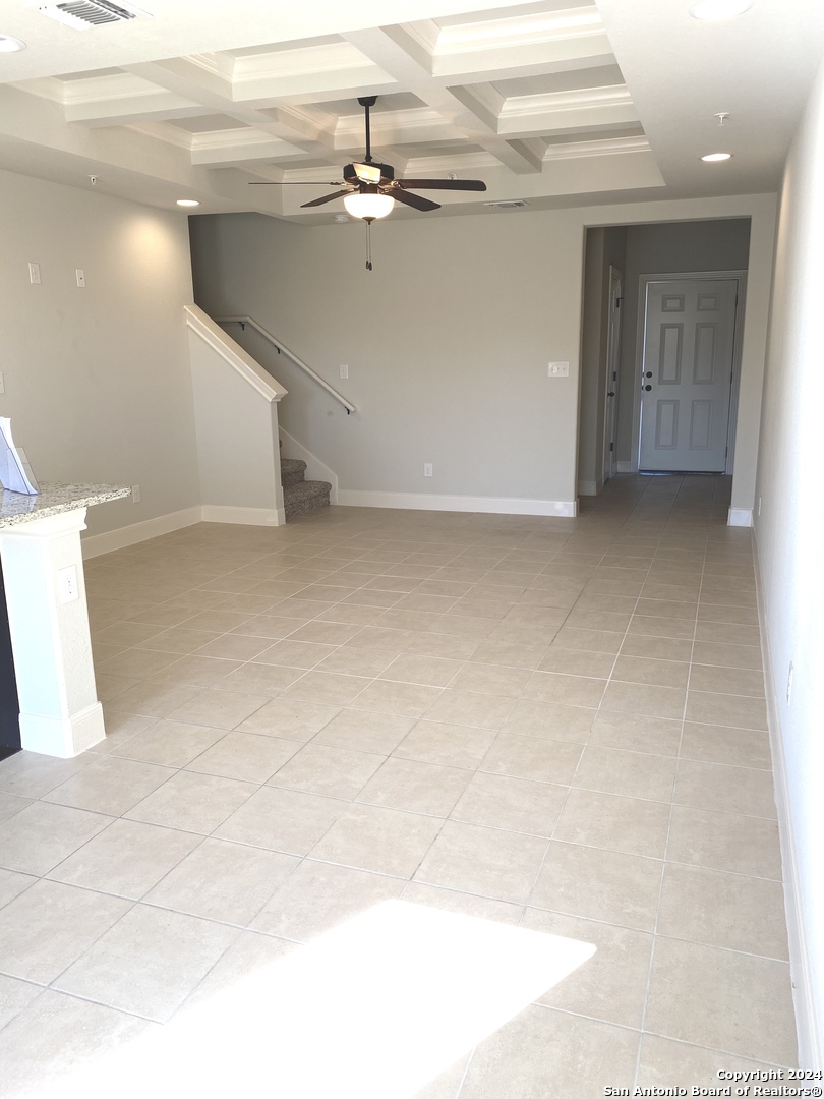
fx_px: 825
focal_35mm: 26
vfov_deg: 67.3
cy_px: 550
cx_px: 412
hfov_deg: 53.1
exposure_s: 1/120
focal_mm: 4.25
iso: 32
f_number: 1.8
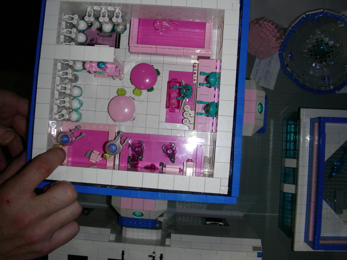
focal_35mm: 38
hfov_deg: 49.0
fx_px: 381
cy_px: 130
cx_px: 174
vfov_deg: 37.7
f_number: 3.5
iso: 50
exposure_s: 1/60.1
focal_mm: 6.3
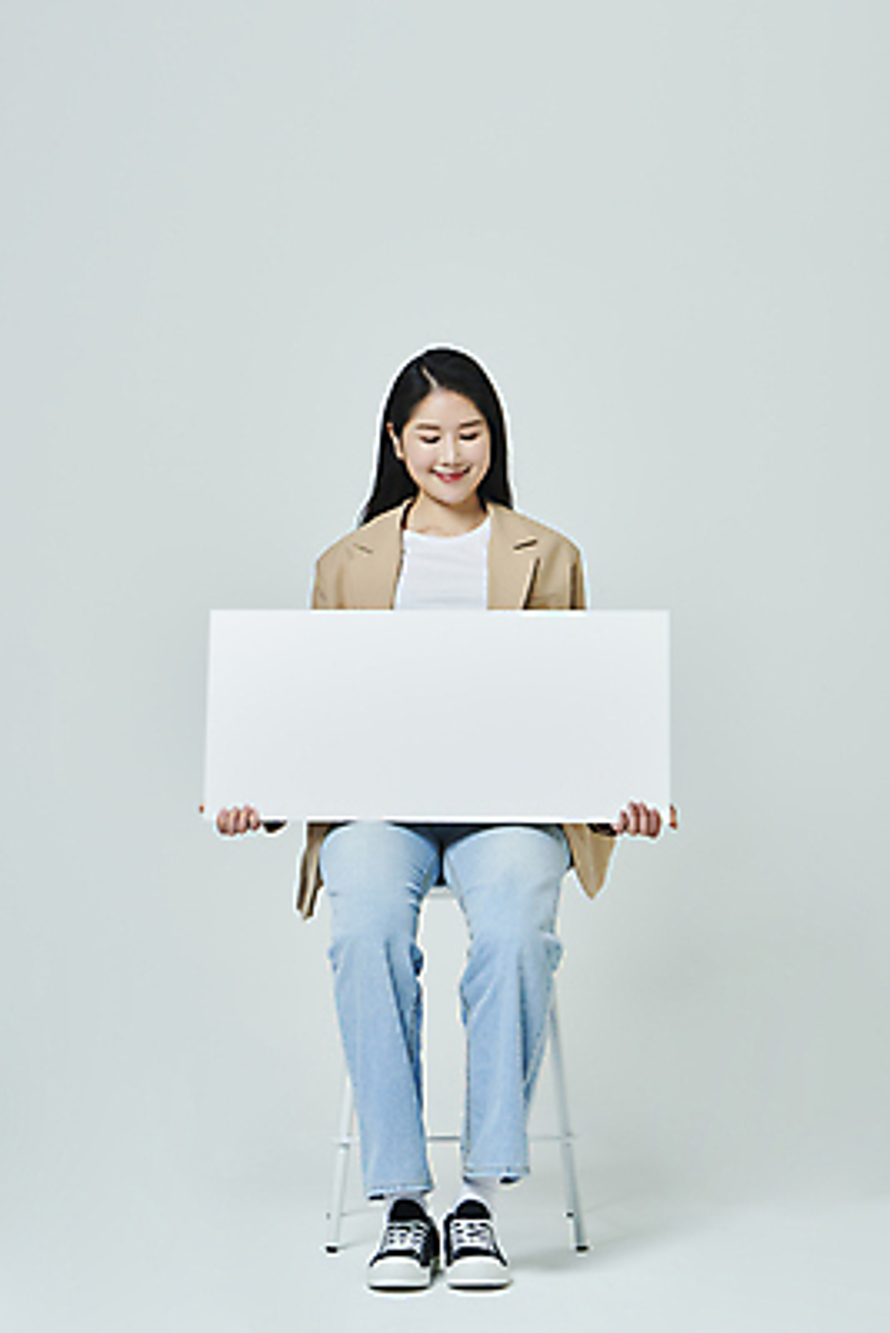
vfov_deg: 28.8
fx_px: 2593
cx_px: 445
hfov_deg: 19.5
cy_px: 666
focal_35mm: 70
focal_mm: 70
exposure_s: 1/125
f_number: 11
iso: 100
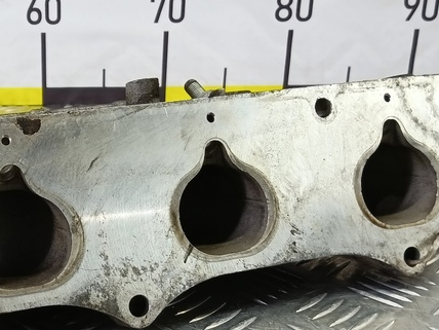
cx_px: 47
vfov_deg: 26.4
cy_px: 227
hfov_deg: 33.2
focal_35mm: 55
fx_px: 698
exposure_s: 1/50
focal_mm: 4.11
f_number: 1.6
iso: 163
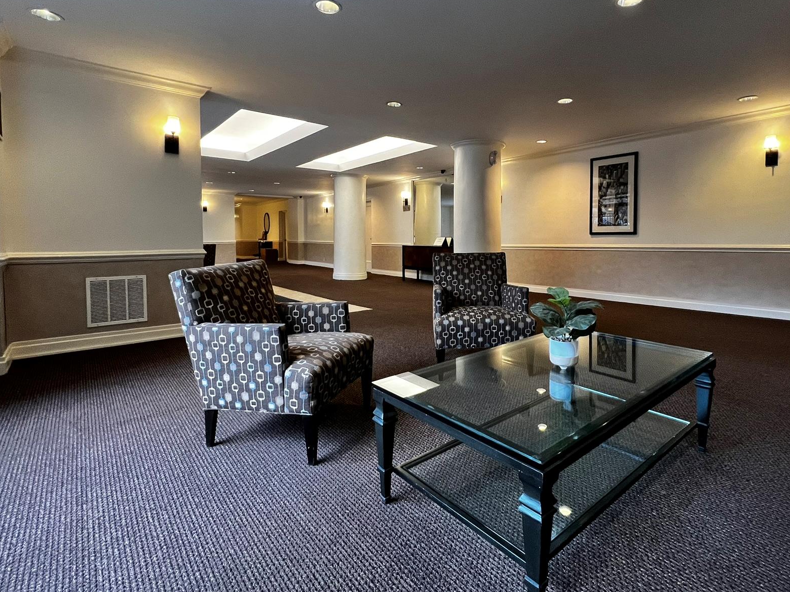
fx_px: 388
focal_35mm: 17
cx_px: 433
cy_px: 251
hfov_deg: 90.7
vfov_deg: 74.3
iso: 250
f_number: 1.8
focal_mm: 1.57
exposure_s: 1/60
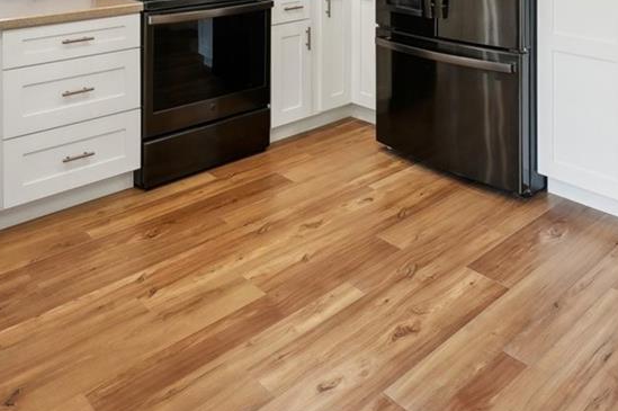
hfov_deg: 54.4
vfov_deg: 30.5
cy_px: -111
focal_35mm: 35
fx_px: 600
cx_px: 342
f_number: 8
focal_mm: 12
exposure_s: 1/30
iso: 800
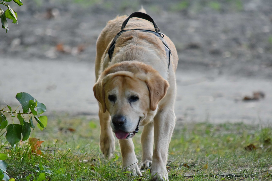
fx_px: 3400
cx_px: 136
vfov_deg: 3.1
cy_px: 90
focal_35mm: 450
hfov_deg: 4.6
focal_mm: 300
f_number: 5.6
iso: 640
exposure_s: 1/250
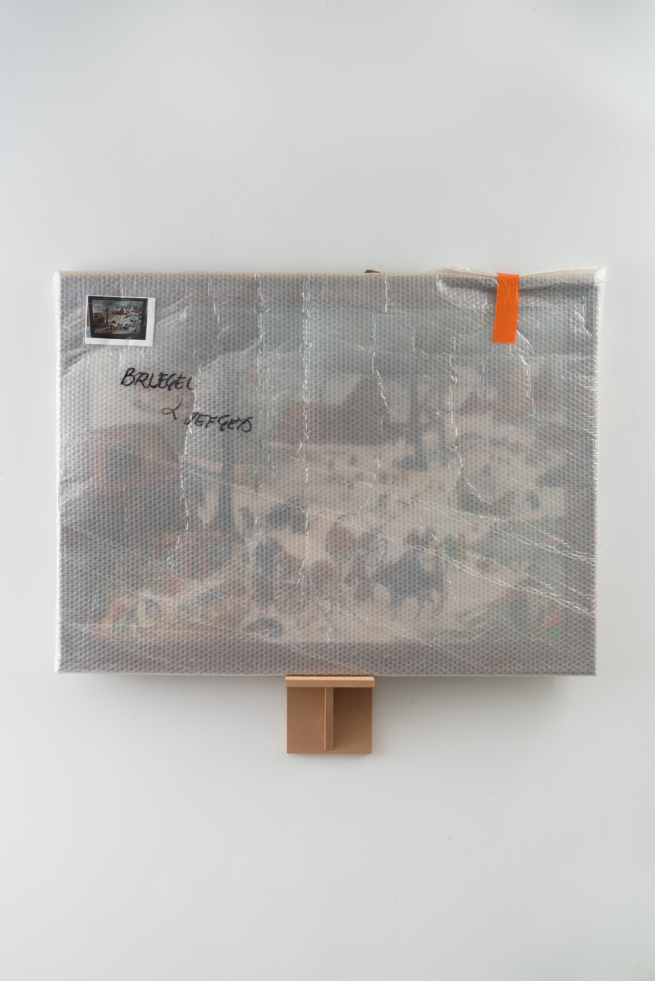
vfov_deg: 44.5
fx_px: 1200
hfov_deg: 30.5
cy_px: 490
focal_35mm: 44
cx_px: 328
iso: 64
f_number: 20
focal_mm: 44
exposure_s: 2.5
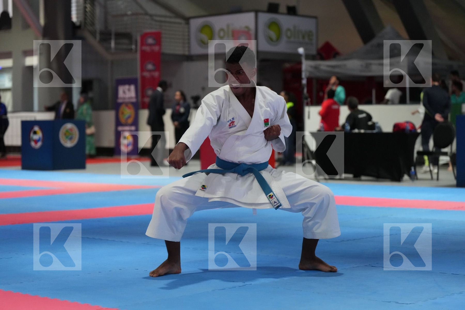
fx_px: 1046
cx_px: 232
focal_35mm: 81
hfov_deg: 25.1
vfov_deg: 16.9
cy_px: 155
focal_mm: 81
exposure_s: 1/500
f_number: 2.8
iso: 5000
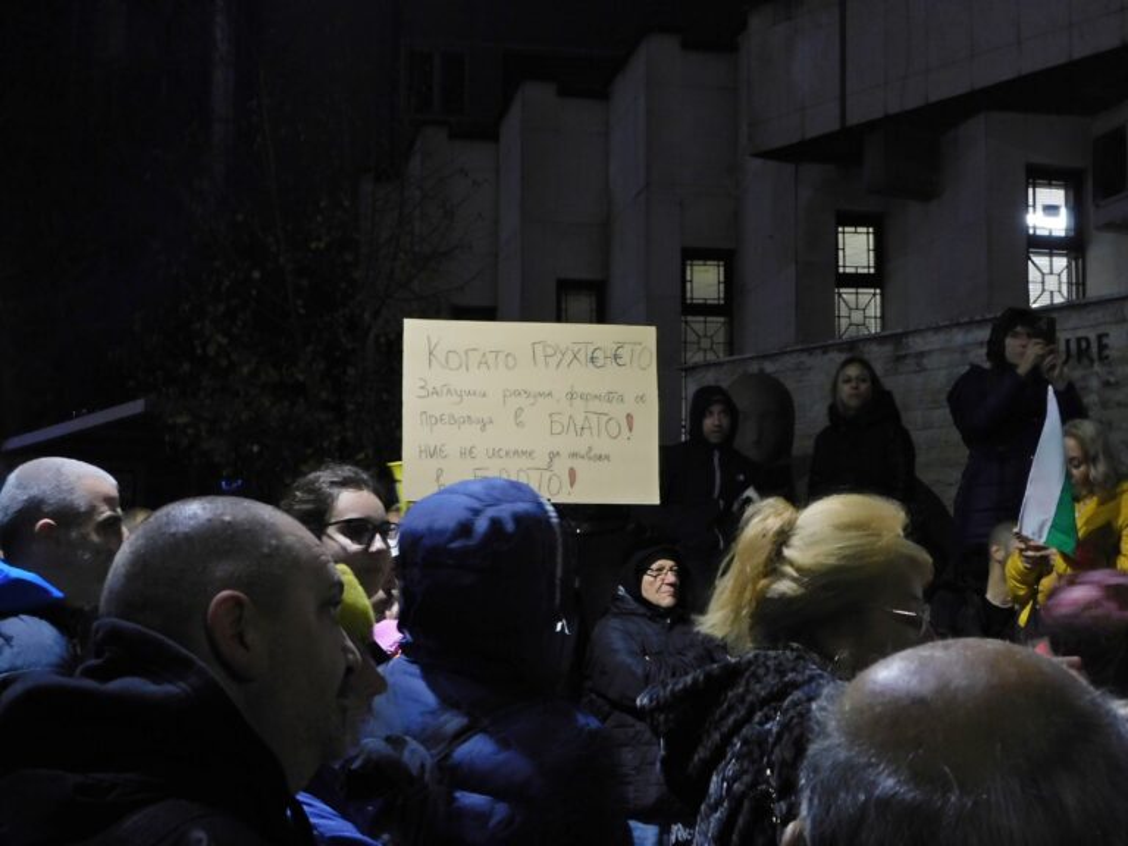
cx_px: 564
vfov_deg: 24.8
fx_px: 1923
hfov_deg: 32.7
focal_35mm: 59
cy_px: 423
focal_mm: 10.4
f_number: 4
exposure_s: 1/15
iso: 800
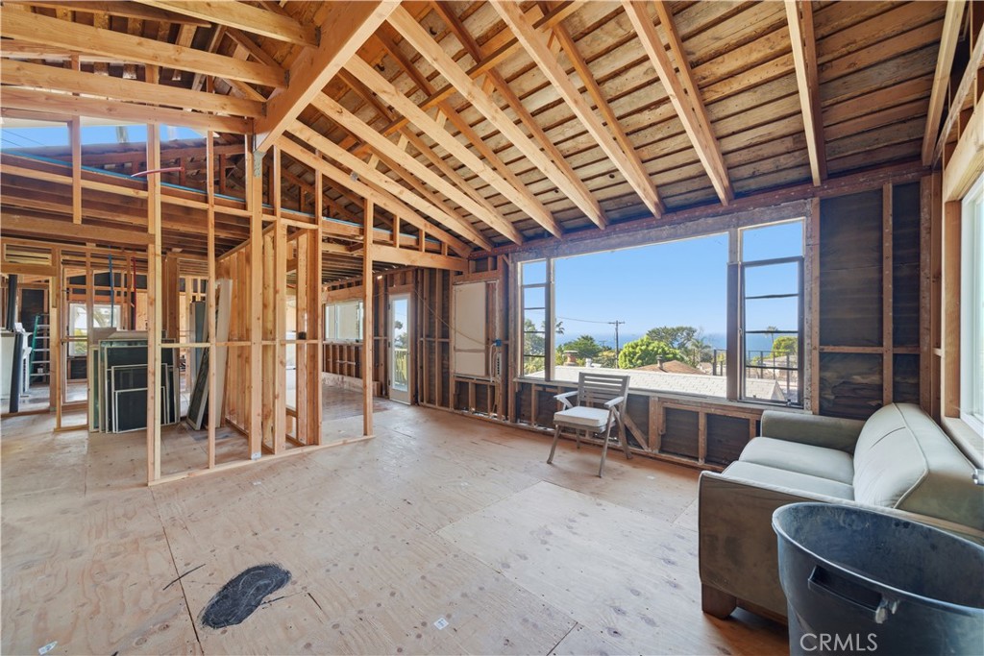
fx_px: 355
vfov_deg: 85.4
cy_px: 328
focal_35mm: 13
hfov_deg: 108.3
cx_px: 492
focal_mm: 13
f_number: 7.1
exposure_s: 1/1250
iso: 400
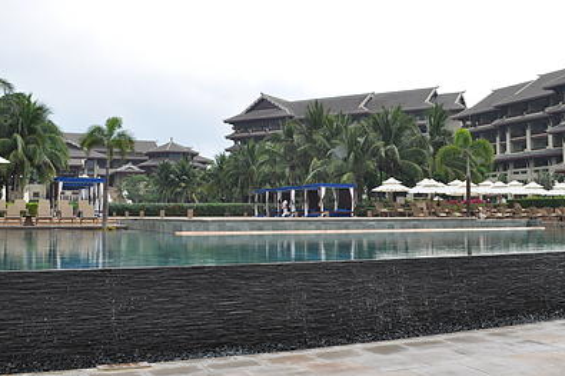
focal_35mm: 41
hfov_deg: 47.4
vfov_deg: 32.5
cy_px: 154
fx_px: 643
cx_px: 292
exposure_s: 1/200
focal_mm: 20
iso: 200
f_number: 7.1
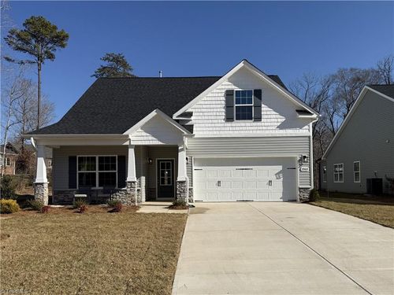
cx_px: 197
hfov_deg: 71.6
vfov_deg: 56.8
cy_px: 148
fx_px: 273
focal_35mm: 24
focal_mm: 6.76
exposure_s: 1/8130
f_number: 1.78
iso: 80
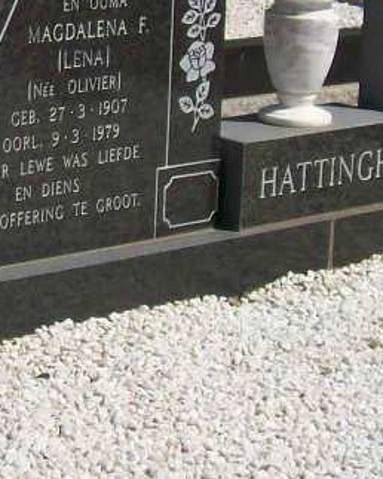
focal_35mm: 131
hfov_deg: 11.6
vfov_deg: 14.6
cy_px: 82
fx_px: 1854
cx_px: -58
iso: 80
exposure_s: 1/1401
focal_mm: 6
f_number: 4.8
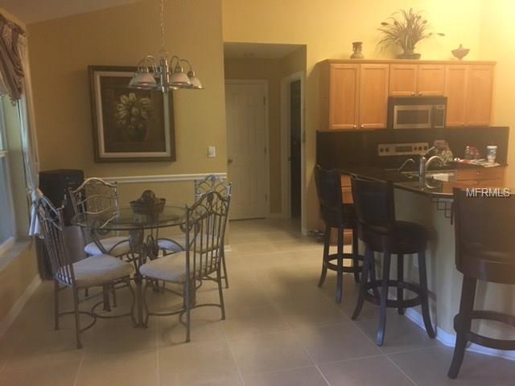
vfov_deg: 48.2
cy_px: 193
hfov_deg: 61.7
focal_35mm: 29
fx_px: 431
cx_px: 258
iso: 200
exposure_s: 1/25
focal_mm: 4.15
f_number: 2.2
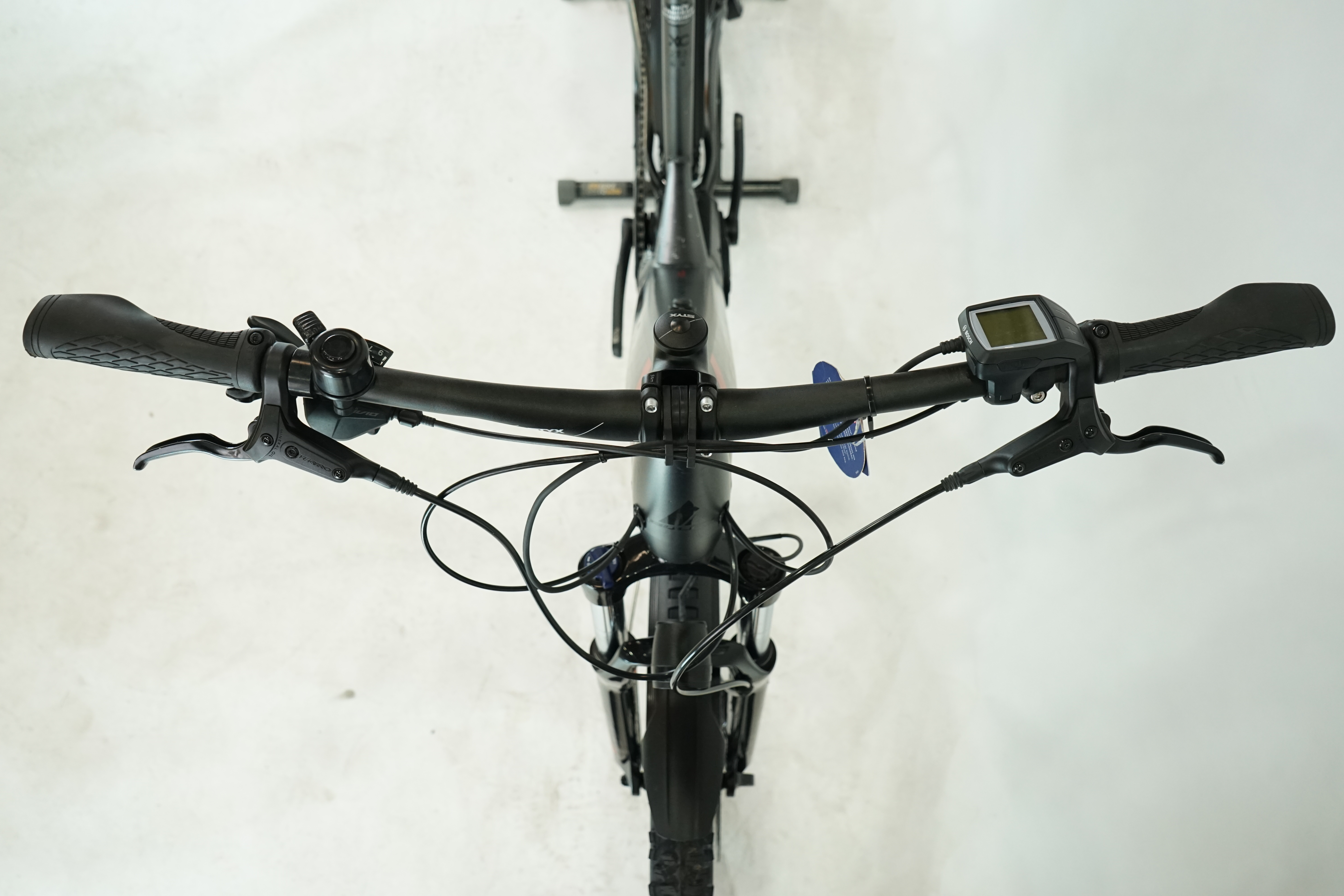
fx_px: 1045
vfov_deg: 46.4
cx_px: 672
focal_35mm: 28
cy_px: 448
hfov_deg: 65.5
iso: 1600
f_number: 5.6
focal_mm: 28
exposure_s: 1/200
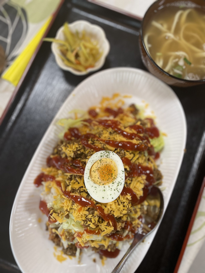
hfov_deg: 53.1
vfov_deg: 67.3
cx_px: 102
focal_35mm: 26
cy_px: 136
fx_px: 205
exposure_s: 1/60
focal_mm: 4.2
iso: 125
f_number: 1.6
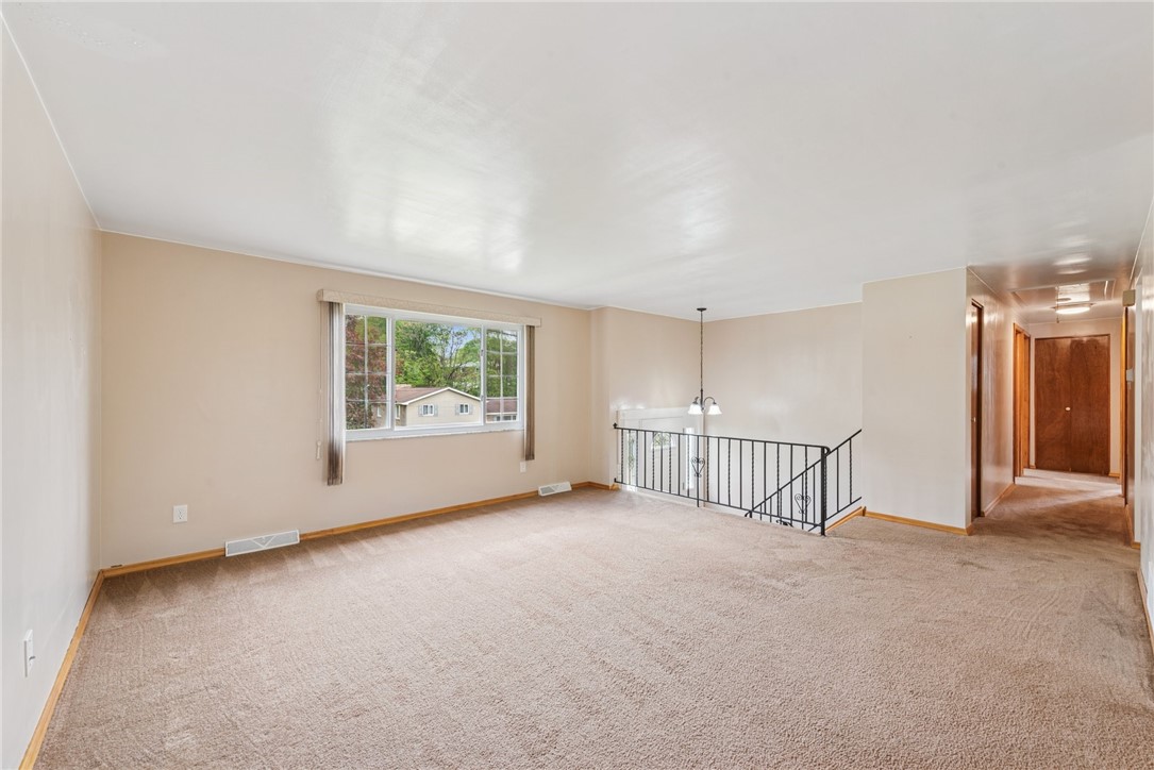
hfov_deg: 104.2
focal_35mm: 14
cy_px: 385
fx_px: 449
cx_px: 577
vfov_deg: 81.2
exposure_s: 1/6
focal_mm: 14
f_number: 11
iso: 50
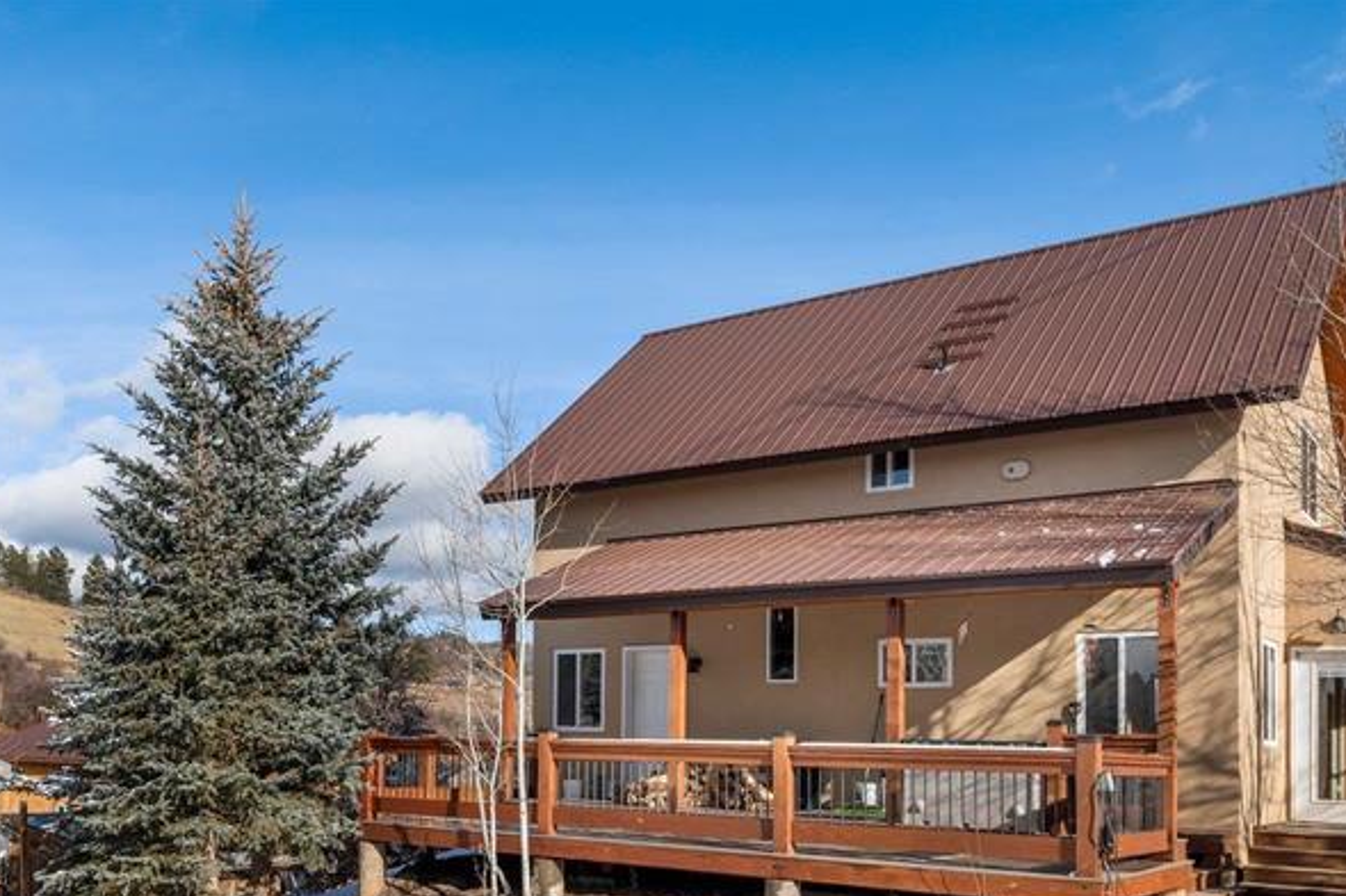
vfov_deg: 37.8
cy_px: 773
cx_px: 557
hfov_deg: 56.9
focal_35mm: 33
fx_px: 1233
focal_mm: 19
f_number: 8
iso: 400
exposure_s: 1/1250
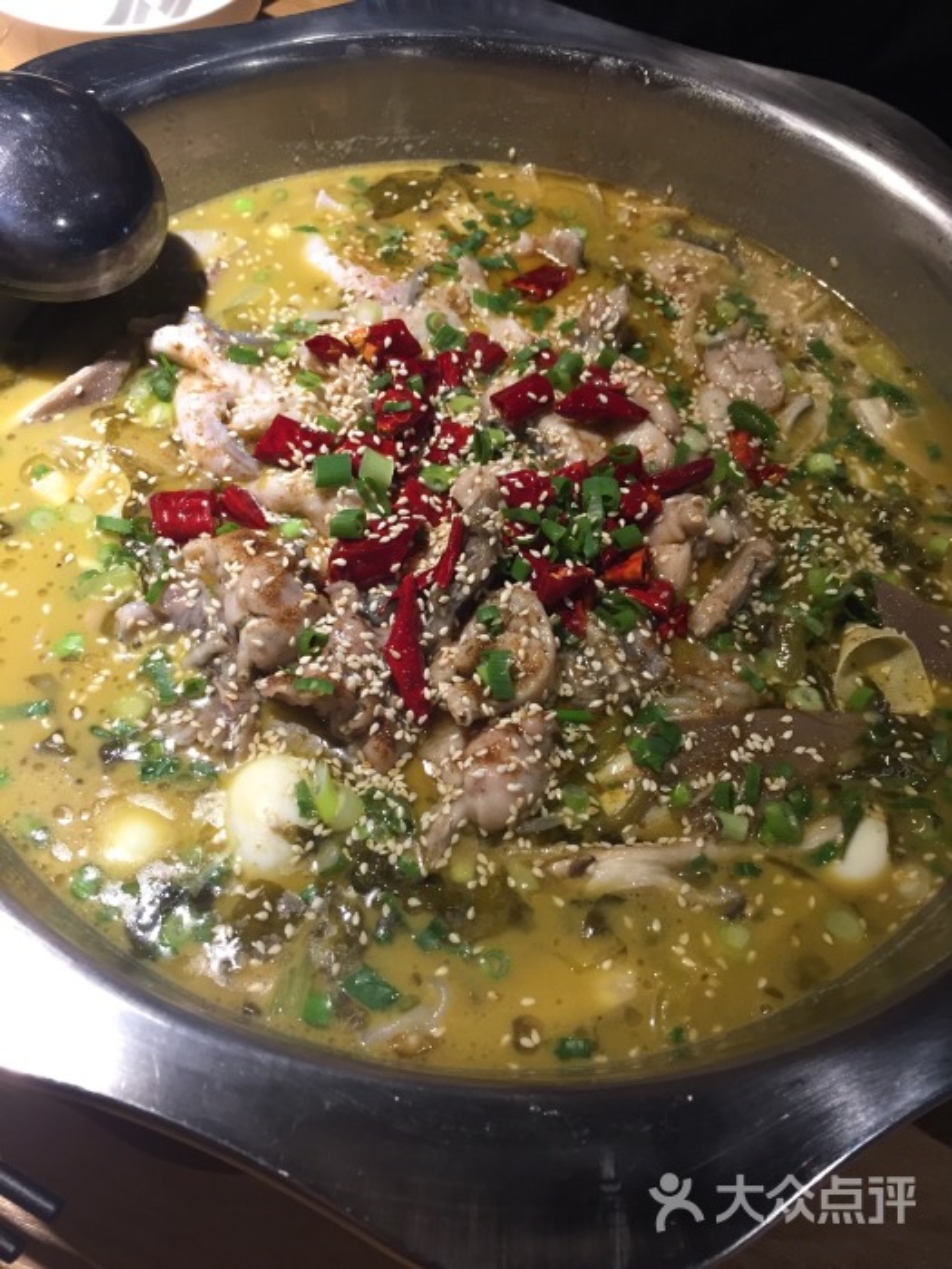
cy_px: 634
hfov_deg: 48.2
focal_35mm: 29
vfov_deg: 61.7
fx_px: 1063
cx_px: 476
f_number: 2.2
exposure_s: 1/33
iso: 100
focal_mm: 4.15
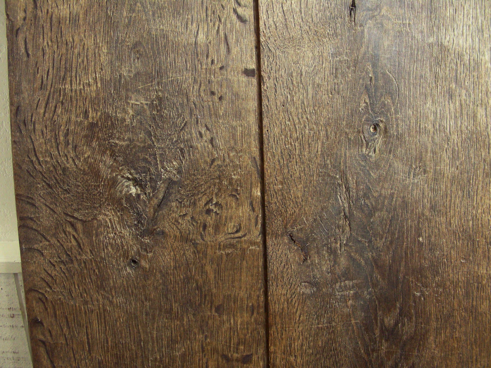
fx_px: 539
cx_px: 246
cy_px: 184
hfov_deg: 49.0
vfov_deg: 37.7
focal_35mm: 38
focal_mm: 6.3
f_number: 3.5
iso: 200
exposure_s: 1/6.4
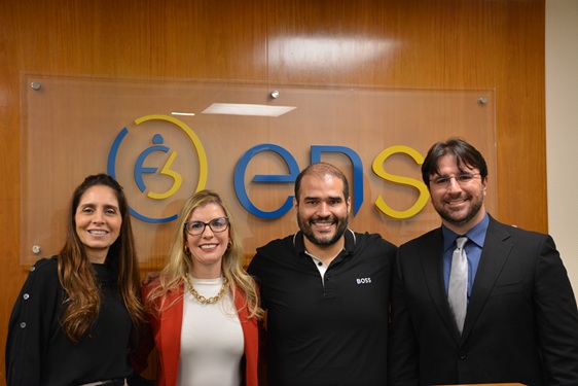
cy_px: 193
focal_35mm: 57
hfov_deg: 35.0
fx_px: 915
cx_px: 289
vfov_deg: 23.8
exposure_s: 1/30
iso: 800
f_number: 4.2
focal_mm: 38
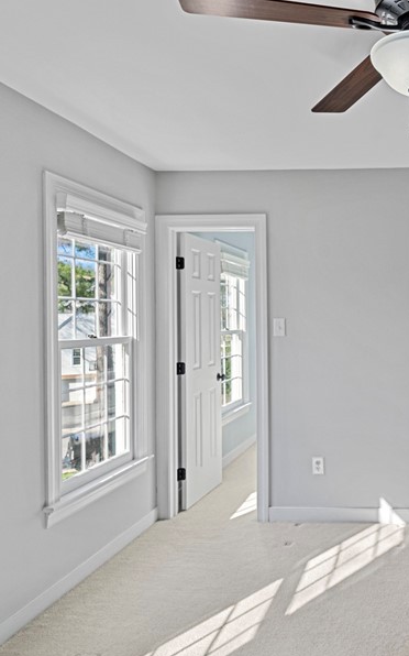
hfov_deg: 42.1
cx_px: 395
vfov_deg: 70.4
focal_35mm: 26
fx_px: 464
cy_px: 328
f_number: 8
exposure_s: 1/8
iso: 400
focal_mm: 14
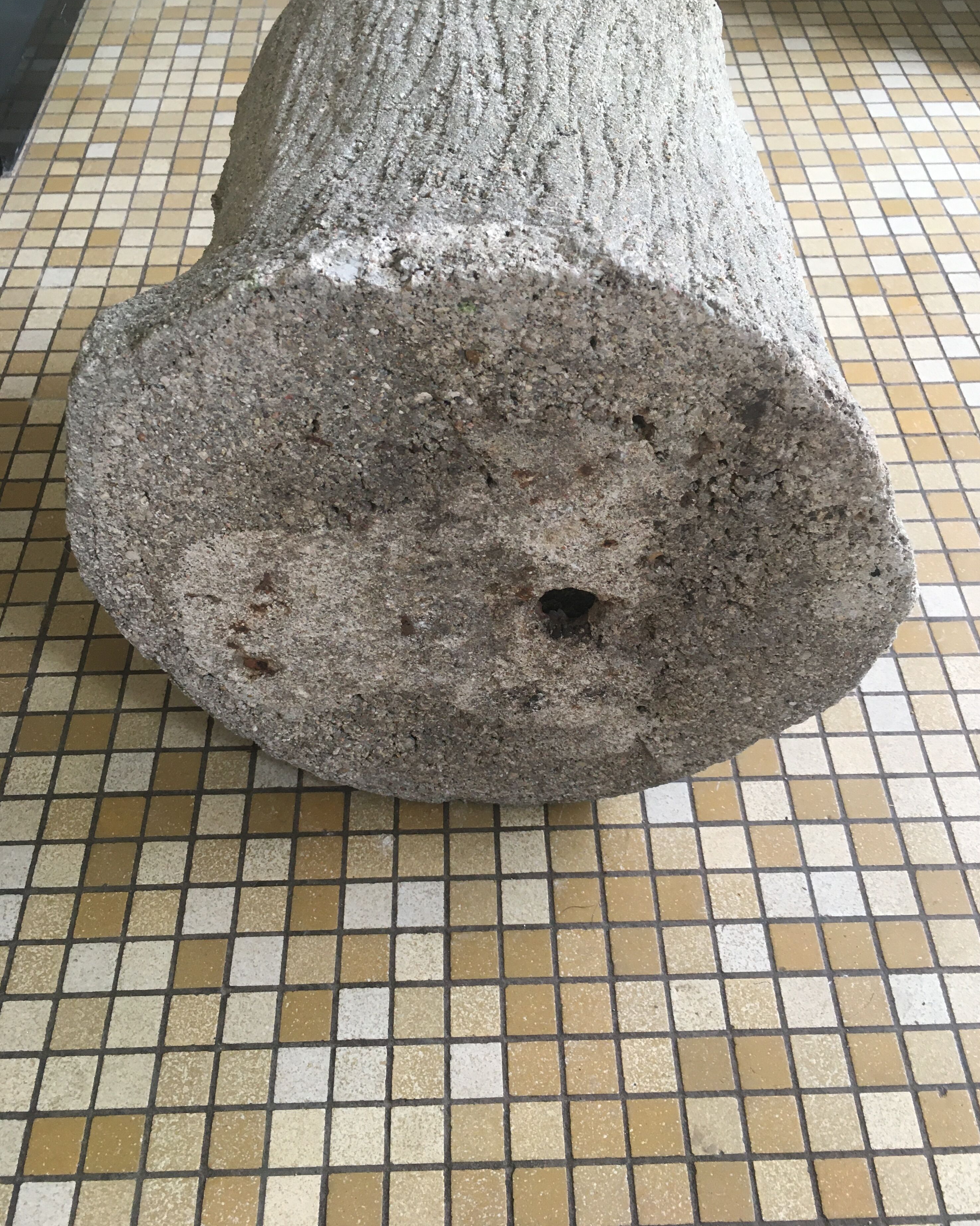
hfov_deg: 47.1
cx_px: 487
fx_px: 1124
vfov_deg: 57.1
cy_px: 571
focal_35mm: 31
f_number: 2.2
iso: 50
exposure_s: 1/33
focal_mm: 4.15
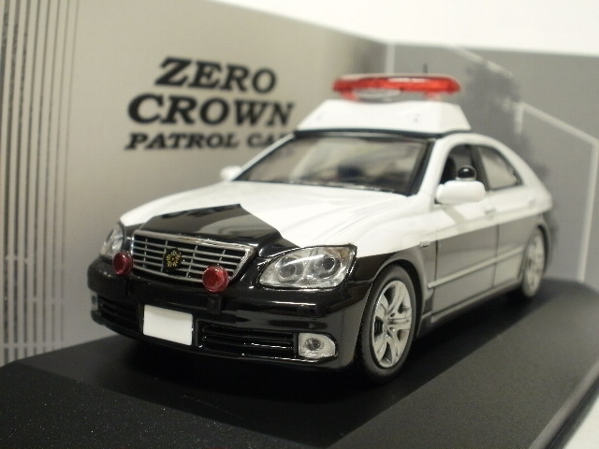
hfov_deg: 42.9
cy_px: 224
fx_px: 761
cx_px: 300
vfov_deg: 32.9
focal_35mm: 44
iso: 125
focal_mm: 7.7
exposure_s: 1/5
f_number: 4
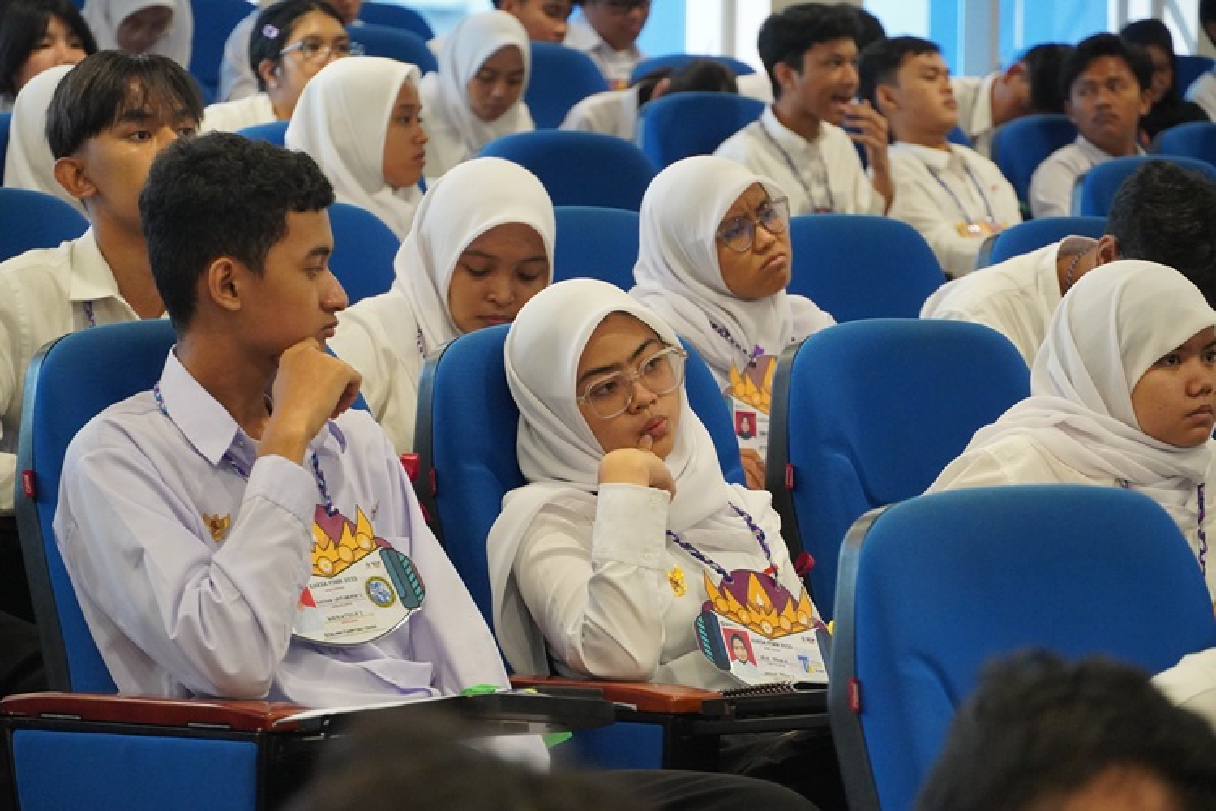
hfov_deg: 13.3
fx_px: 5218
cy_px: 406
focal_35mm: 154
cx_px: 608
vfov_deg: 8.9
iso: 3200
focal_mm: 103
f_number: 5.6
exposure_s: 1/125
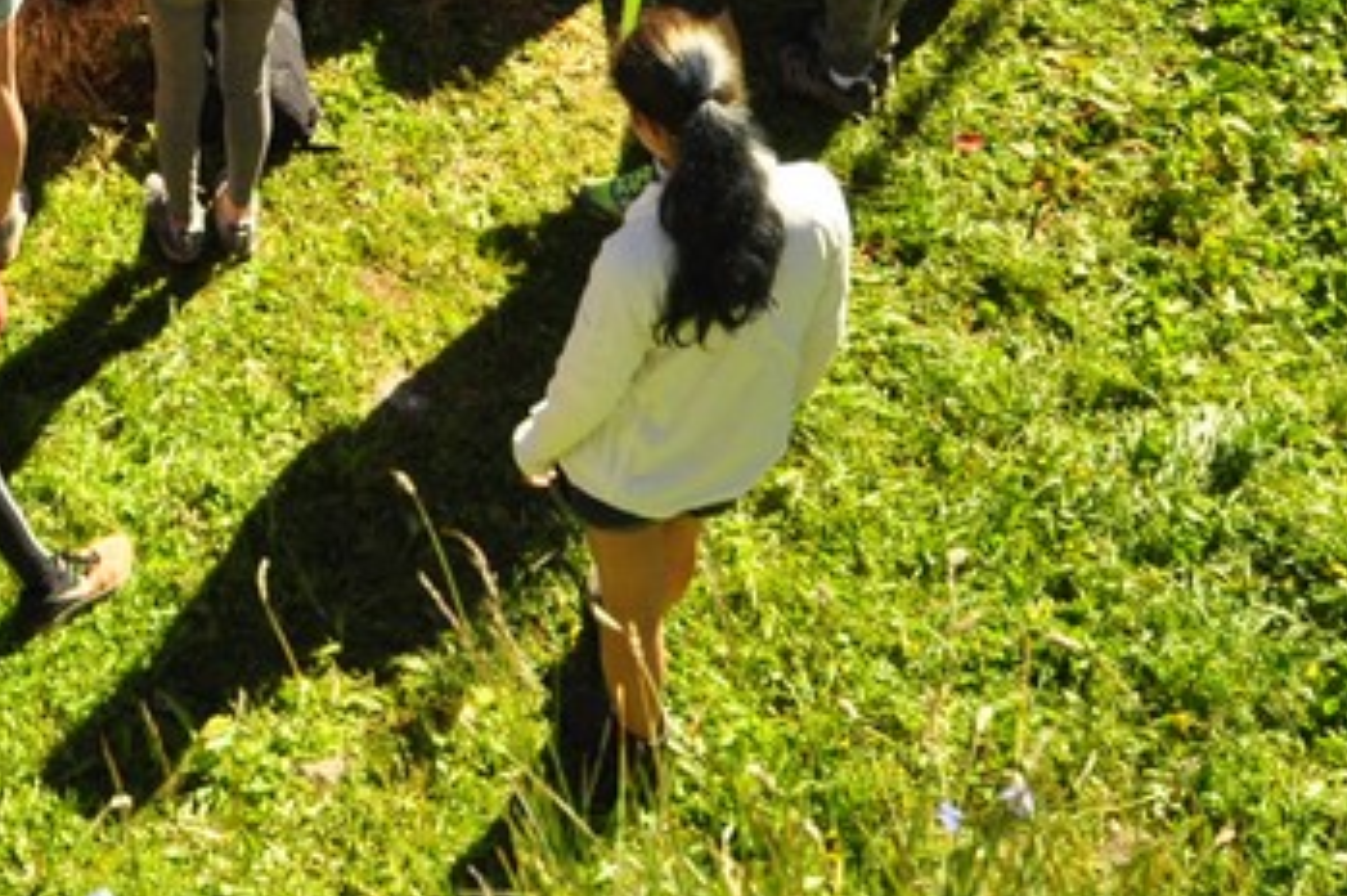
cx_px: -15
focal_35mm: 88
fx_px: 3290
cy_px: -313
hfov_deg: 22.2
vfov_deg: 14.7
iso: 800
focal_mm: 20
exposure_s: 1/1250
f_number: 5.6
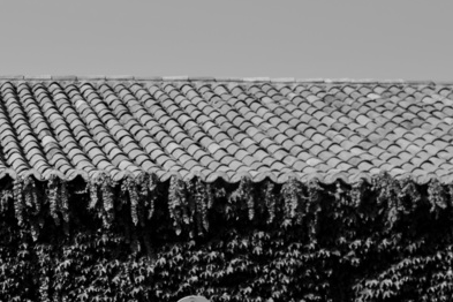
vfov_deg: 12.6
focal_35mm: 107
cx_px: -116
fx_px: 1346
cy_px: 318
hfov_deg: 18.0
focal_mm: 35
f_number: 2.2
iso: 200
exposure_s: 1/2500
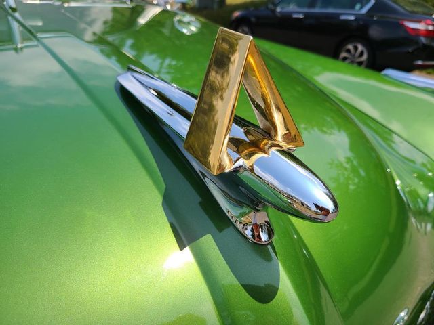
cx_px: 217
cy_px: 162
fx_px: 326
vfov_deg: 53.1
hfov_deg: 67.3
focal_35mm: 26
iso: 40
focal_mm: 5.4
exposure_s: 1/1972
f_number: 1.8
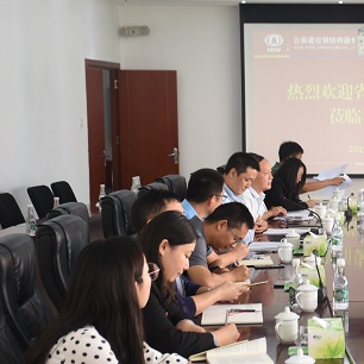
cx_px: 406
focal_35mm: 99
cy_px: 221
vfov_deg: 17.5
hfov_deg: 17.0
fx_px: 1178
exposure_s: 1/80
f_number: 4.5
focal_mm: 34
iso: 400
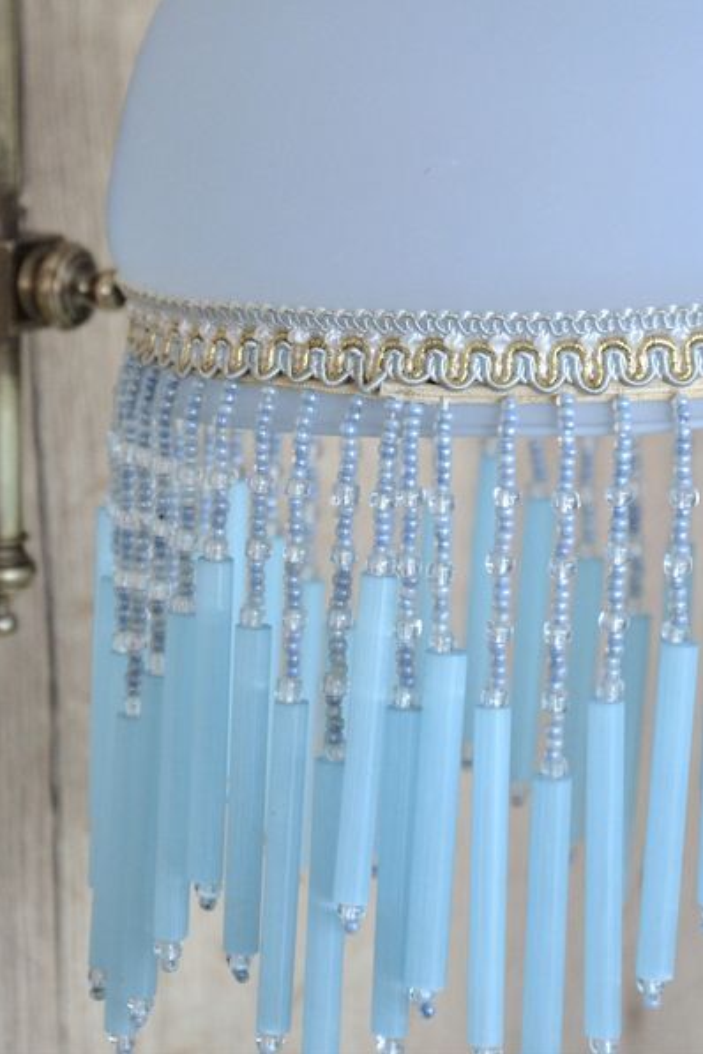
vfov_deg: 11.4
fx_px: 5243
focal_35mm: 179
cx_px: 253
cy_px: 104
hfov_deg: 7.7
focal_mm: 66
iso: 800
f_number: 5.3
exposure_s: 1/125
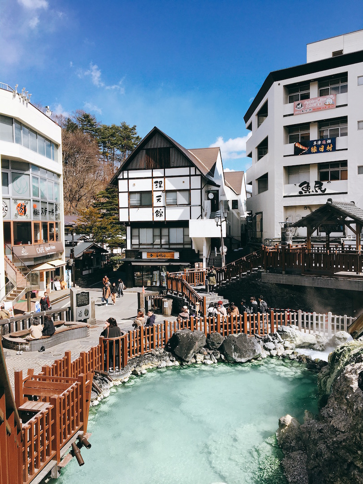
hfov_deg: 48.2
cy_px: 242
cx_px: 182
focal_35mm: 29
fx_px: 405
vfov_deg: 61.7
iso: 25
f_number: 2.2
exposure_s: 1/2137
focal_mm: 4.15
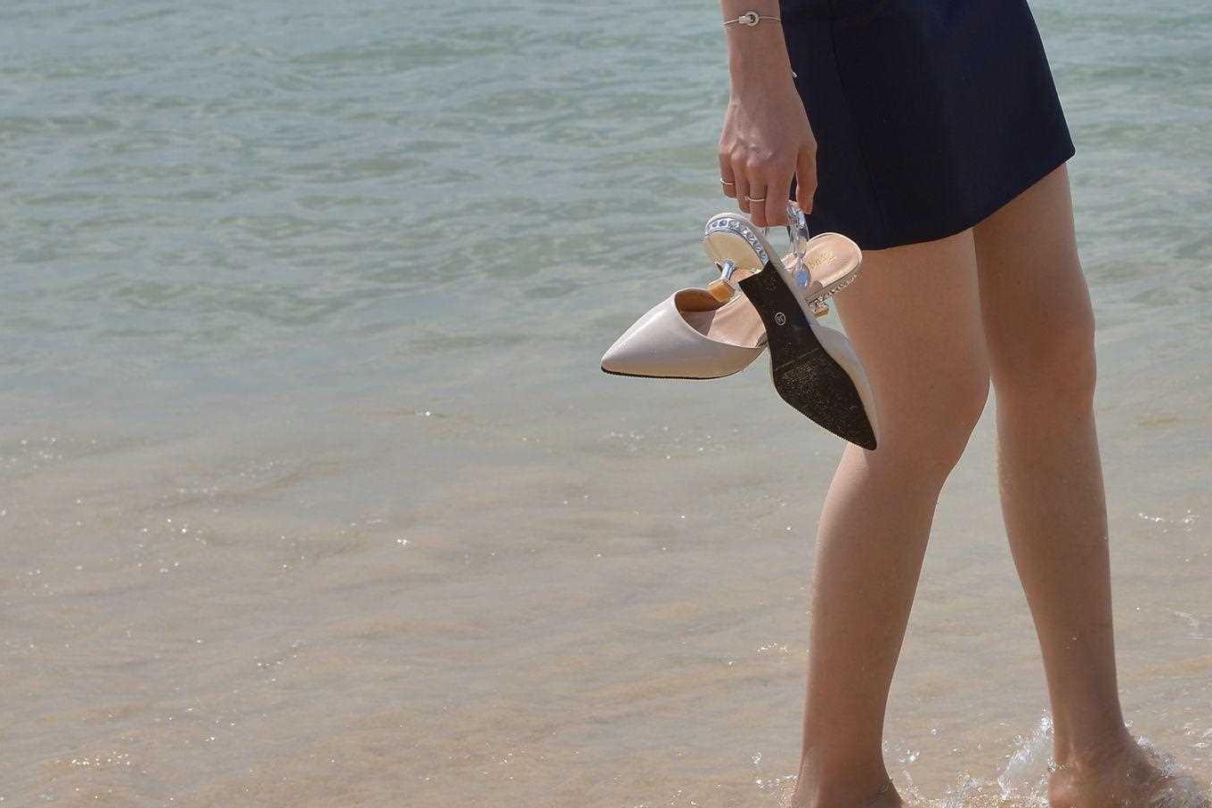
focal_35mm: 164
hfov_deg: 12.5
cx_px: 934
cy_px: -55
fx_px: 5522
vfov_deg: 8.3
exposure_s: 1/500
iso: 100
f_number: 7.1
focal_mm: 62
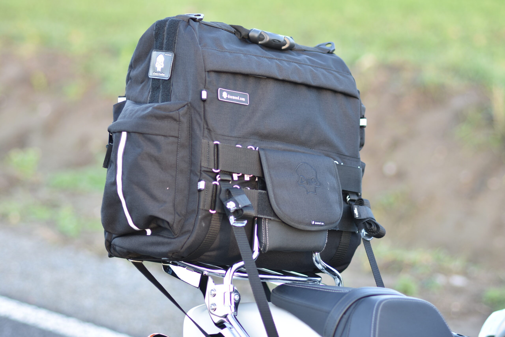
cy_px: 168
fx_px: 1789
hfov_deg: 16.1
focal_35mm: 128
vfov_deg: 10.8
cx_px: 252
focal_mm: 85
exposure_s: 1/160
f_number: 2.2
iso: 100
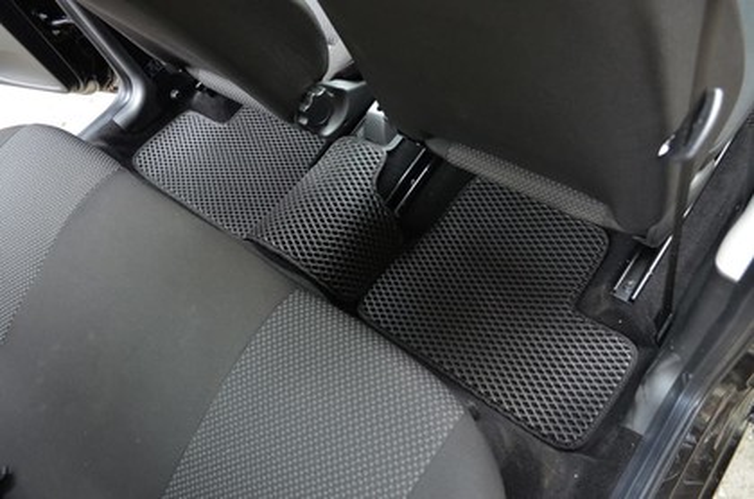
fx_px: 564
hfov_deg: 67.5
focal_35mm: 27
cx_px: 377
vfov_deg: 47.7
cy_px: 250
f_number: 3.5
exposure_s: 1/30
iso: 1000
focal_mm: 18
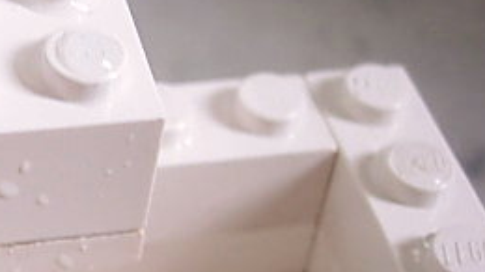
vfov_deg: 11.8
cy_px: 212
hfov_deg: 20.0
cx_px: -56
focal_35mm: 102
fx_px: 1311
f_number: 2.8
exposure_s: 1/6.3
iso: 64
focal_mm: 7.8
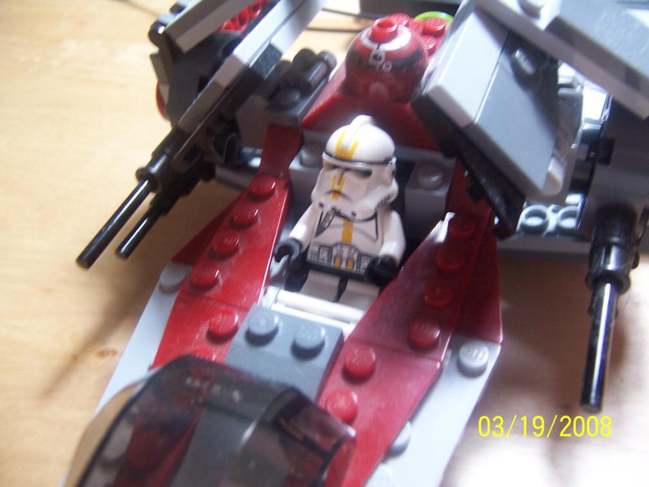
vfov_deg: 43.0
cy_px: 244
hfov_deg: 55.3
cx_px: 324
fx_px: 619
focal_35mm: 33
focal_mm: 5.5
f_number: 3.4
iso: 140
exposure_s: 1/10
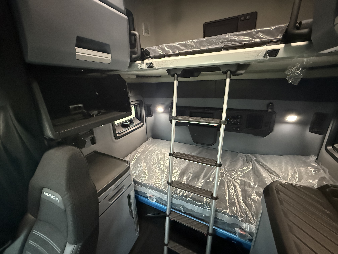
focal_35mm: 14
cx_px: 169
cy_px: 127
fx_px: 137
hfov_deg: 102.1
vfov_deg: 85.7
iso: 1250
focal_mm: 2.22
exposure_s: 1/49
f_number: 2.2
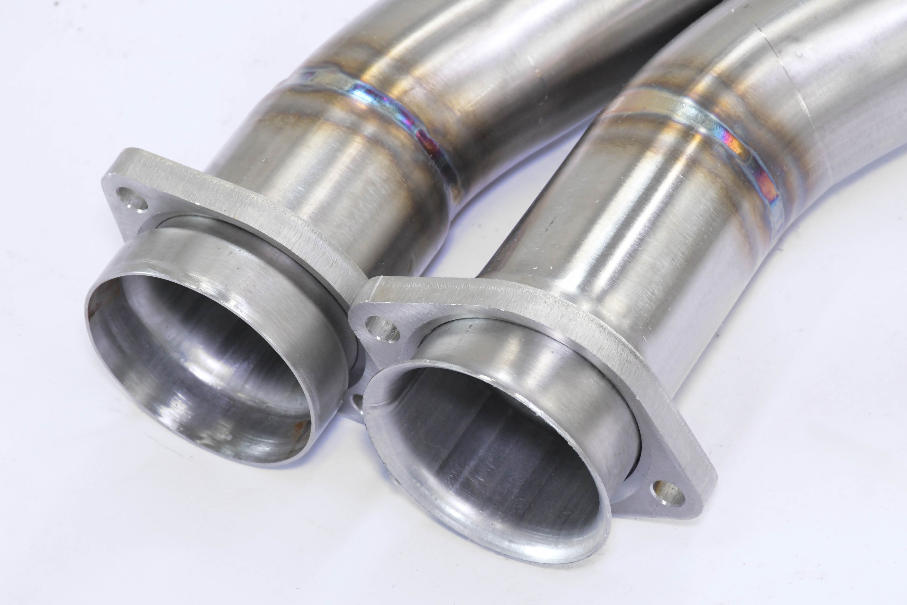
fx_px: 5290
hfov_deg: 9.8
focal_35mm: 210
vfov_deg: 6.5
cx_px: 454
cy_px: 302
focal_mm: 140
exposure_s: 1/80
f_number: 13
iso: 2500
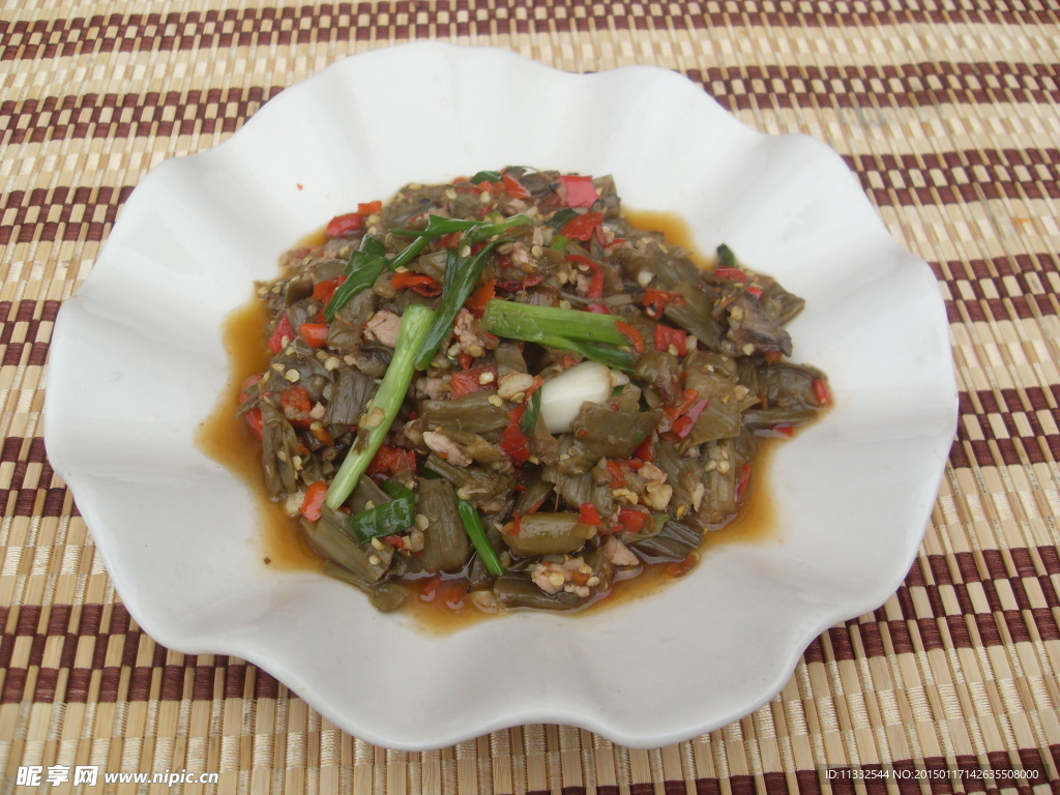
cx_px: 530
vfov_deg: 38.7
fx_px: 1133
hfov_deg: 50.1
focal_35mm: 37
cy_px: 398
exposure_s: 1/180
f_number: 7
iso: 80
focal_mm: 6.3
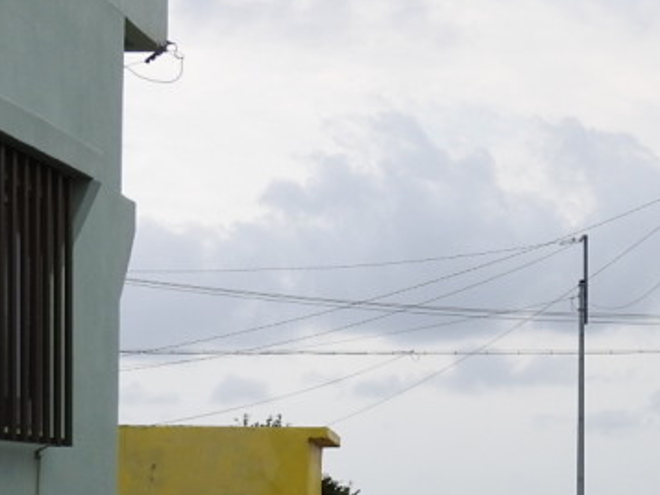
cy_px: 434
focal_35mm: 129
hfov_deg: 15.0
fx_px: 2460
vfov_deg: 11.4
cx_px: 643
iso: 100
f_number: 4
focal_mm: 8.1
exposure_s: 1/800
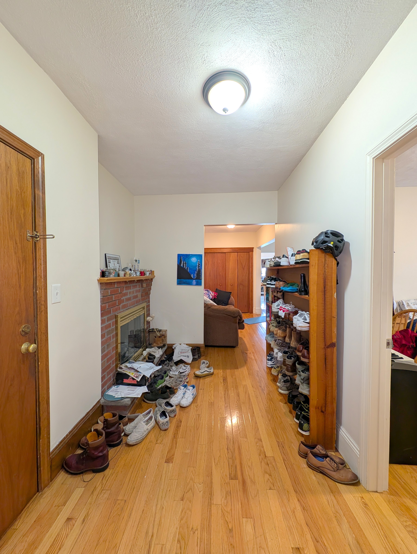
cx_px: 208
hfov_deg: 94.6
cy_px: 277
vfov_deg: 110.5
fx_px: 192
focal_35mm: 12
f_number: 1.95
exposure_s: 1/40
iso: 115
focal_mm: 2.23
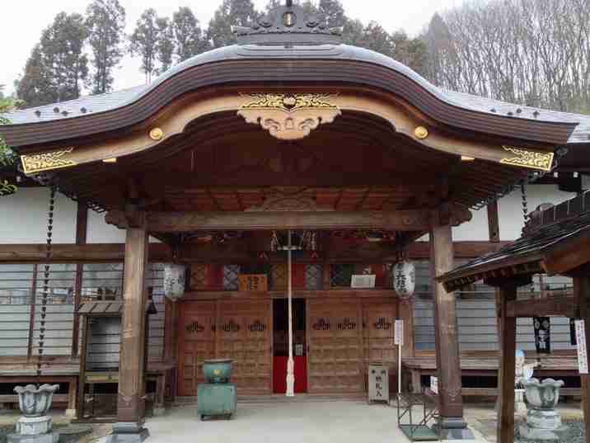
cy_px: 222
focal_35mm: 35
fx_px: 597
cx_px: 295
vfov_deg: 40.7
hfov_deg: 52.6
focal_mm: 4.28
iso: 64
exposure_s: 1/60
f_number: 2.4
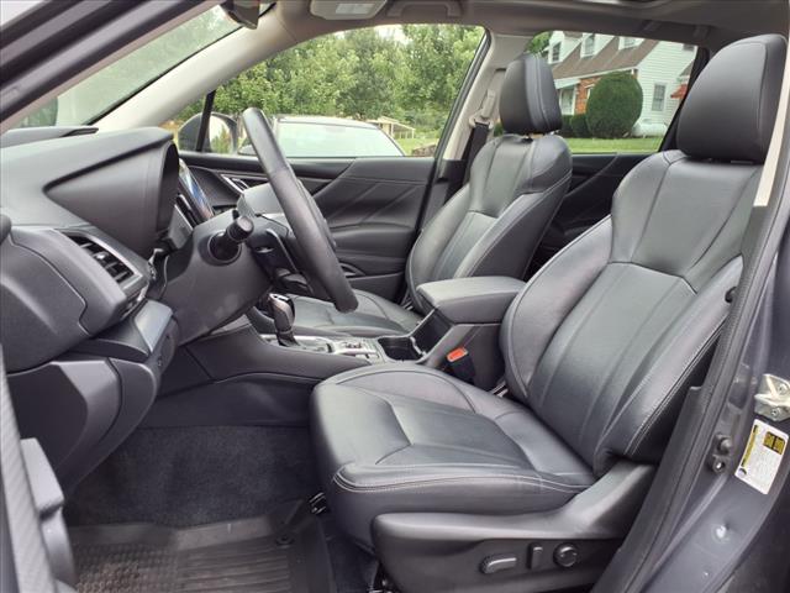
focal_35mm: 27
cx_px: 395
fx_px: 616
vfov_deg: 51.4
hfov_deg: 65.3
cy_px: 296
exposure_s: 1/120
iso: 50
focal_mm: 3.58
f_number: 1.9
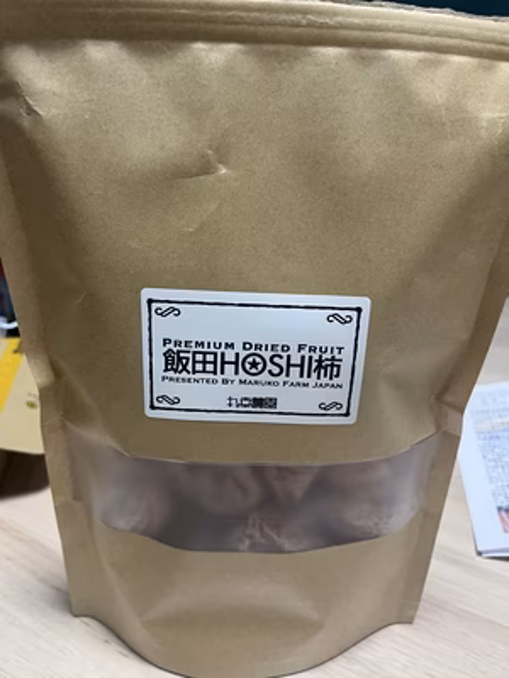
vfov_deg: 67.3
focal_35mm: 26
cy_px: 339
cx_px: 254
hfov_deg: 53.1
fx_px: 510
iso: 200
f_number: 1.6
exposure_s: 1/50
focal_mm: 5.1
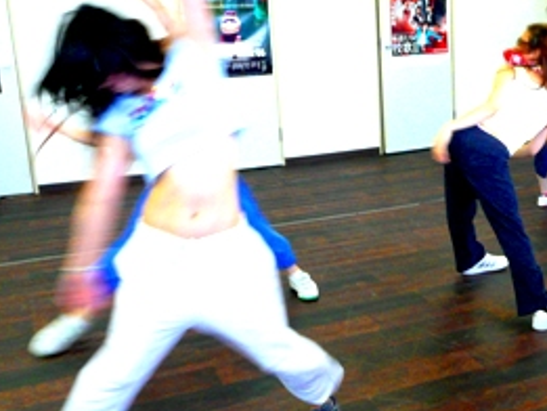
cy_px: 201
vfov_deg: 27.5
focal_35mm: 53
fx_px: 838
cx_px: 468
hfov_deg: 34.6
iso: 160
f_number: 3.4
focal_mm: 4.9
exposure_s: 1/30
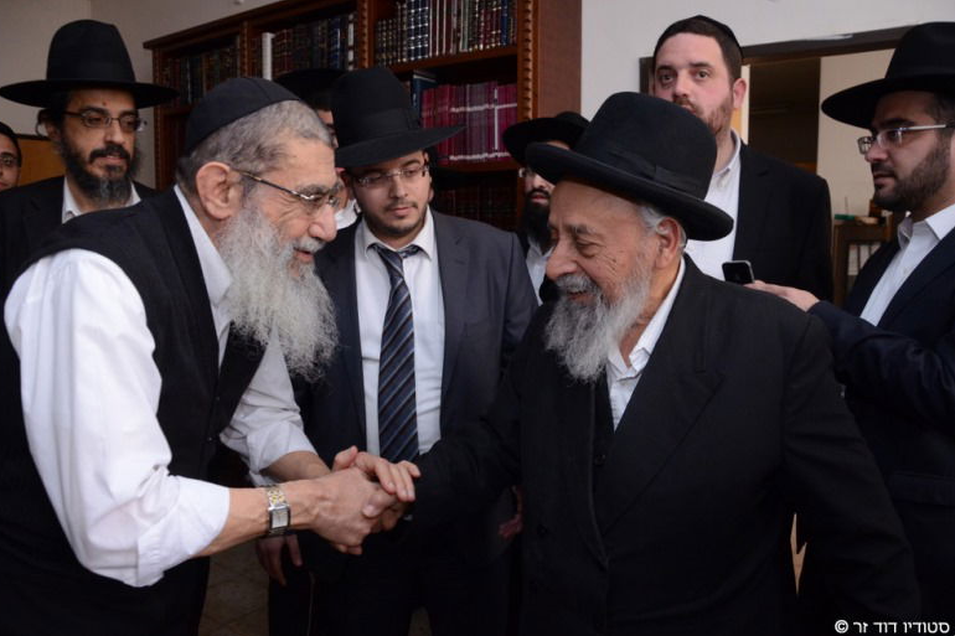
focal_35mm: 28
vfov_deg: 46.4
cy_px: 327
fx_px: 743
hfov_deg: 65.5
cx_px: 478
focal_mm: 18
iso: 1600
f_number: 4
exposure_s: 1/125
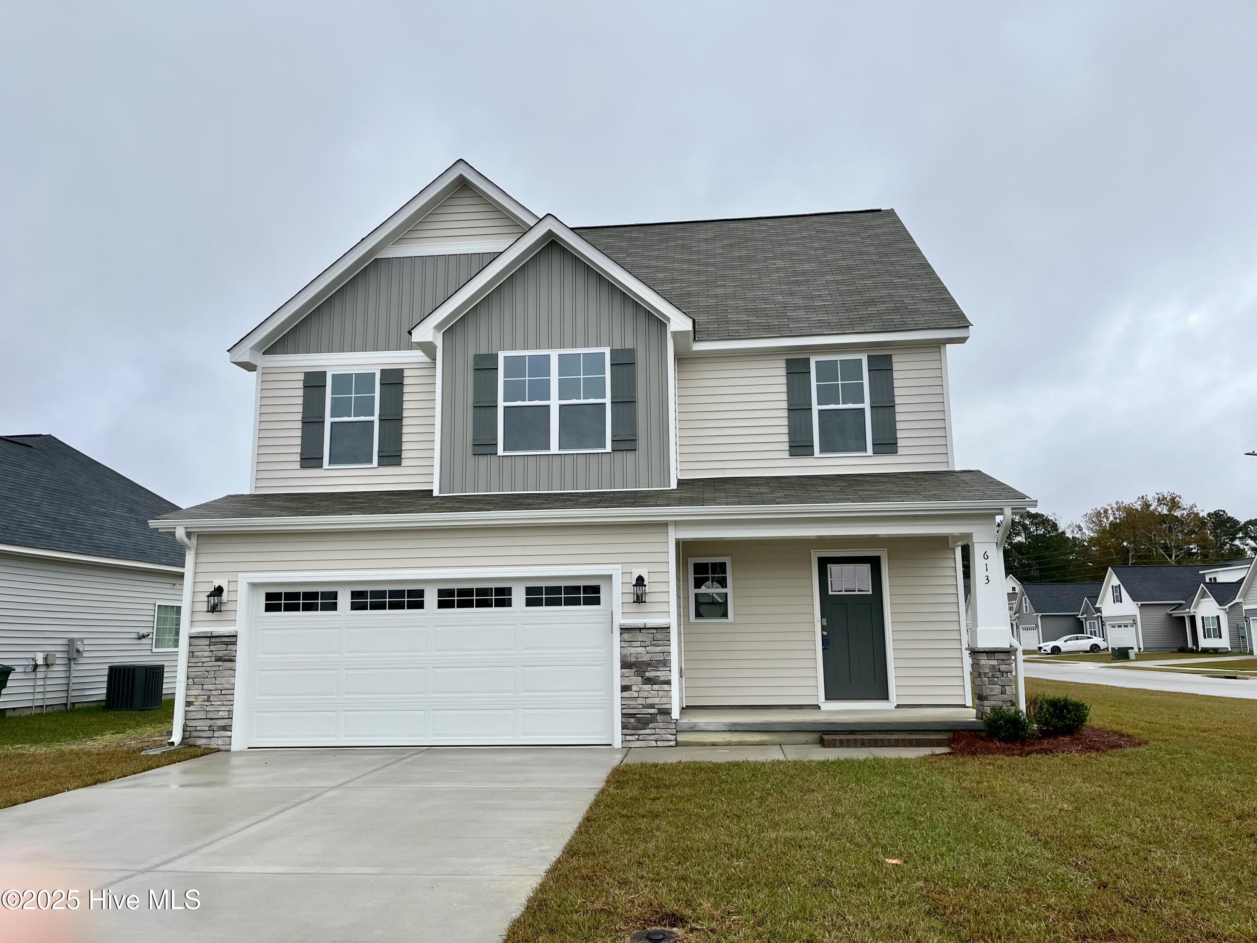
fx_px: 944
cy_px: 472
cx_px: 628
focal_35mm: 26
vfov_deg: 53.1
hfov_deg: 67.3
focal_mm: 5.1
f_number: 1.6
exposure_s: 1/1776
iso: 50
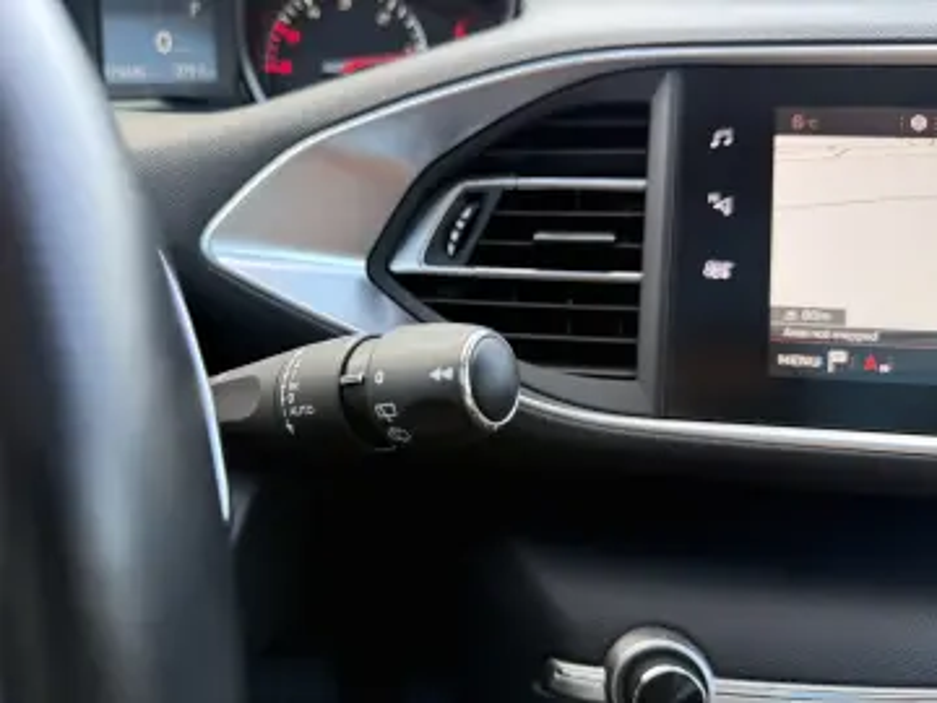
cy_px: 352
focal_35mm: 24
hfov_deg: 71.6
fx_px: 650
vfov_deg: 56.8
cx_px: 468
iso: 200
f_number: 1.78
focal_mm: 6.76
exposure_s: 1/199
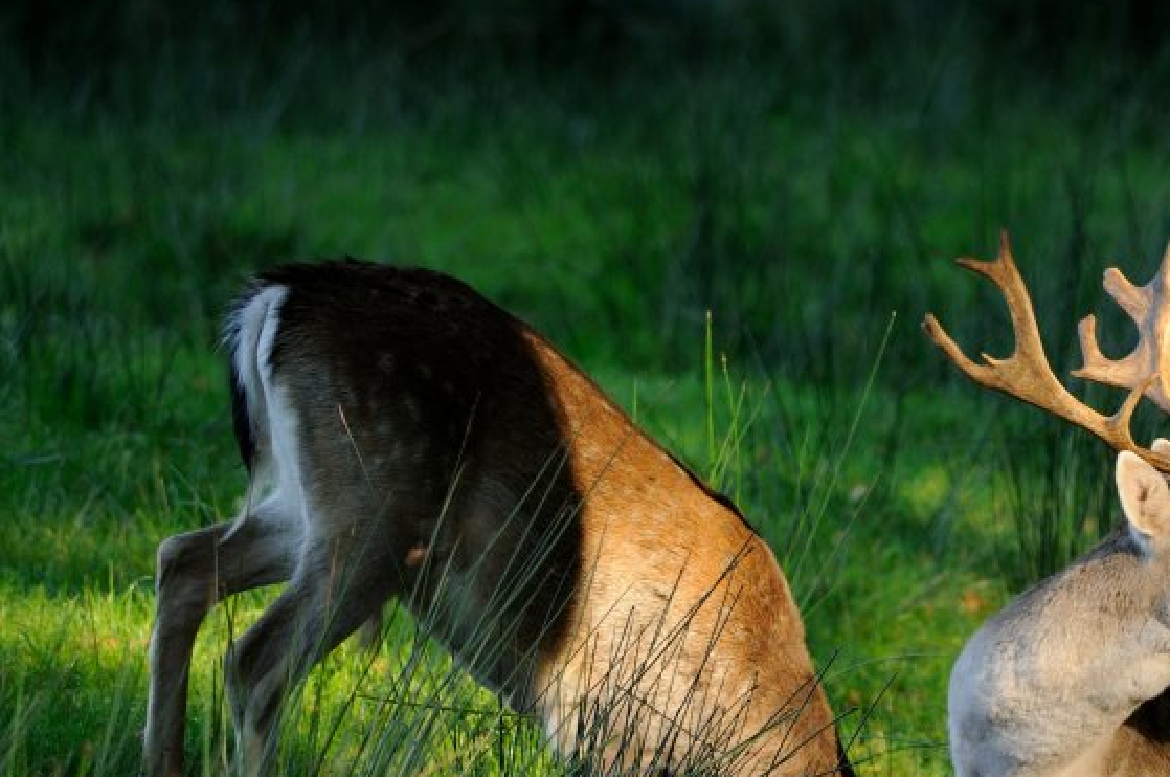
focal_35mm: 966
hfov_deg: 2.1
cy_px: 736
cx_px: 1051
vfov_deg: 1.4
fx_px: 31349
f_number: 4
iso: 200
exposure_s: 1/160
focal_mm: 300
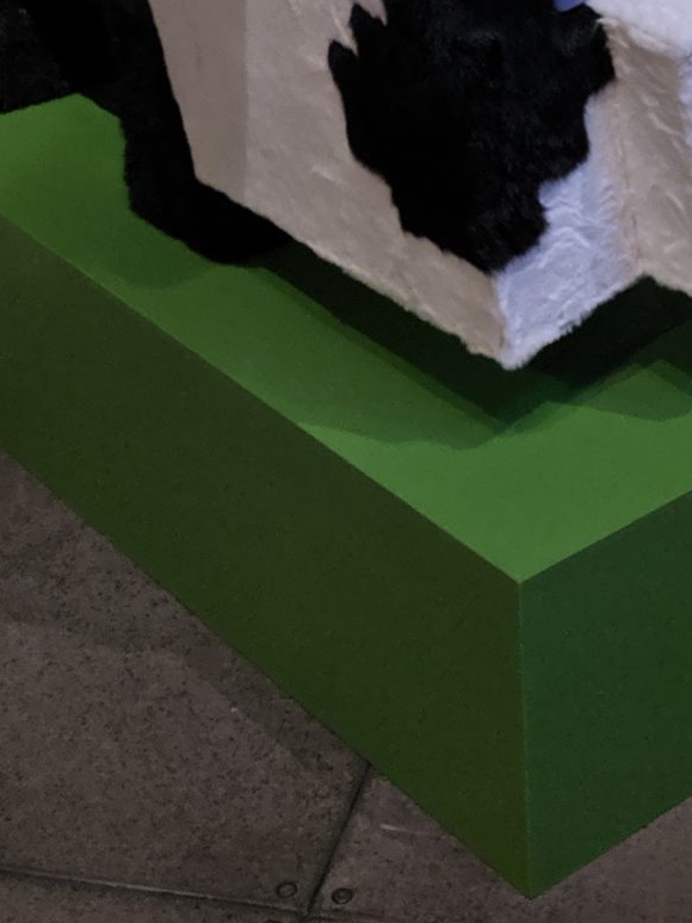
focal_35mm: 86
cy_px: -68
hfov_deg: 17.0
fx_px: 2294
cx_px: 581
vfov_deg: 21.7
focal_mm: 4.67
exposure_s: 1/17.1
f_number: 2
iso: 966
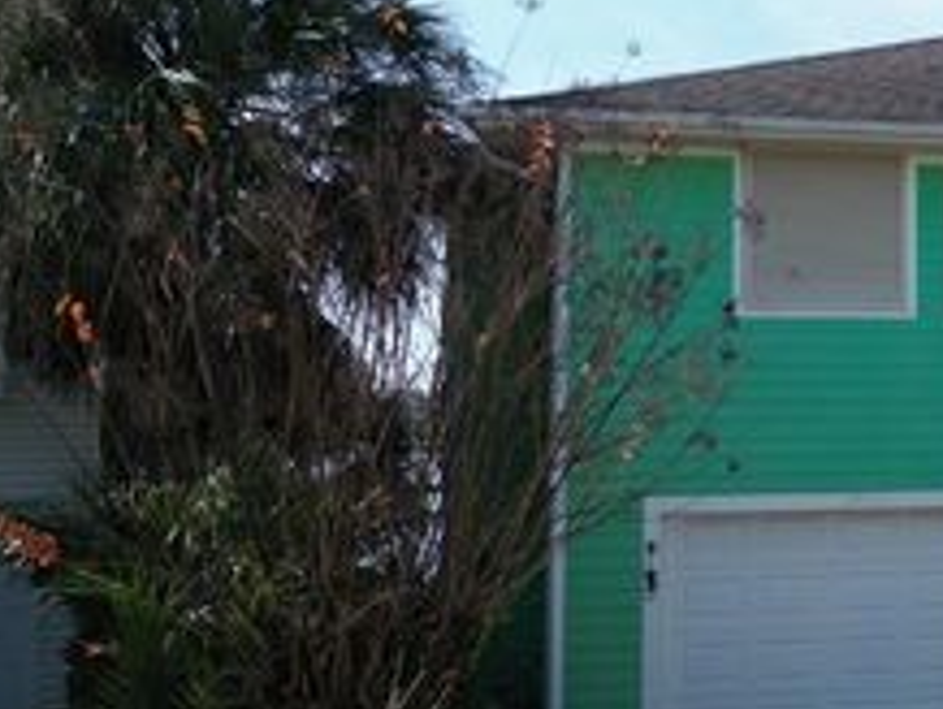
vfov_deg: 26.6
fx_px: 1500
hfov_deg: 31.0
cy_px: 309
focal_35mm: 55
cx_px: 1042
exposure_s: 1/2500
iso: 140
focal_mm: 6.72
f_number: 1.7
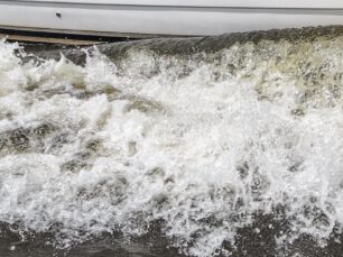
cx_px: 411
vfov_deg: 9.2
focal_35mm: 157
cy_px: -134
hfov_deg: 12.3
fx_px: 1554
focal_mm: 8.67
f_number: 1.8
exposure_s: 1/640
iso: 120
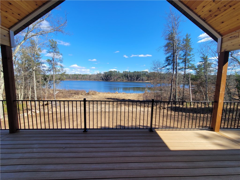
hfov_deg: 106.2
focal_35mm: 13
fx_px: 90
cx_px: 120
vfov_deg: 89.9
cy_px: 90
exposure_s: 1/1084
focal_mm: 2.2
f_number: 2.2
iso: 50
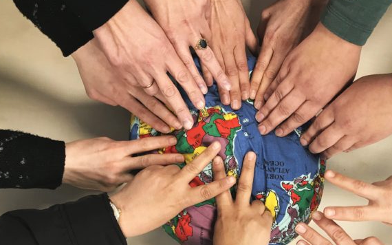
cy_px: 171
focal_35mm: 40
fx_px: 427
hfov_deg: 48.6
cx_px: 254
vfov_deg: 31.6
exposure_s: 1/20
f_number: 1.8
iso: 40
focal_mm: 3.99
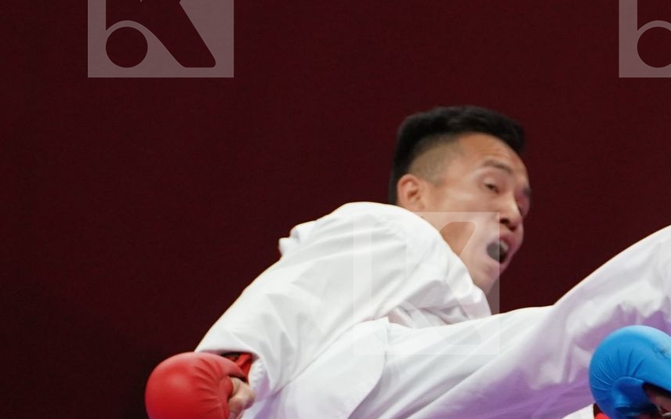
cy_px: 284
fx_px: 13331
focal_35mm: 729
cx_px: 692
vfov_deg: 1.8
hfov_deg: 2.9
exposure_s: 1/1000
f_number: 4
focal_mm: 227
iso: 3200
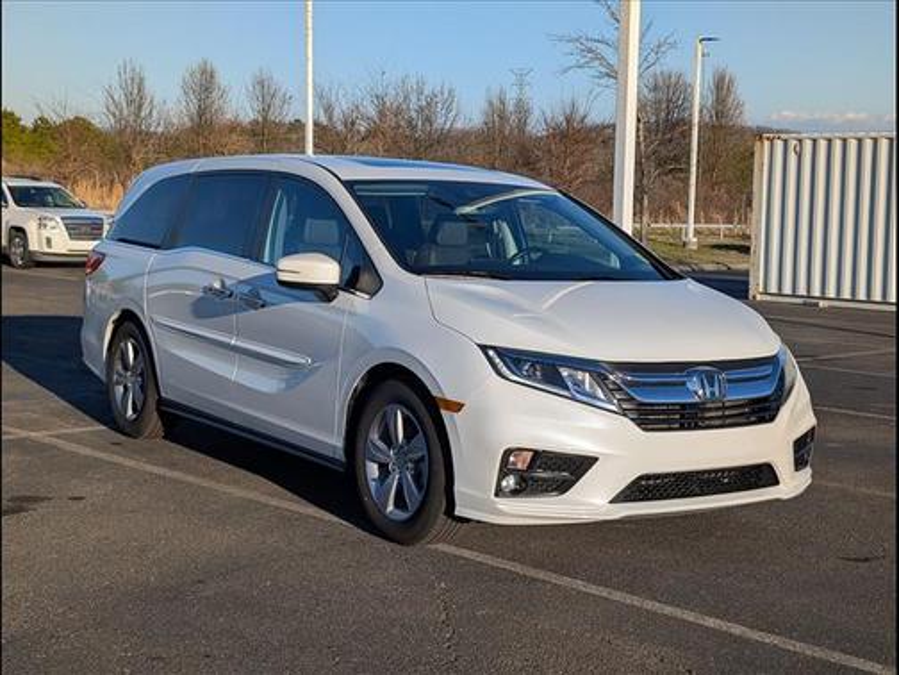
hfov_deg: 38.9
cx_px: 450
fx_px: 1273
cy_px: 338
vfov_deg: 29.7
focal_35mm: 49
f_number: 1.68
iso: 23
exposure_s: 1/2500
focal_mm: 6.9
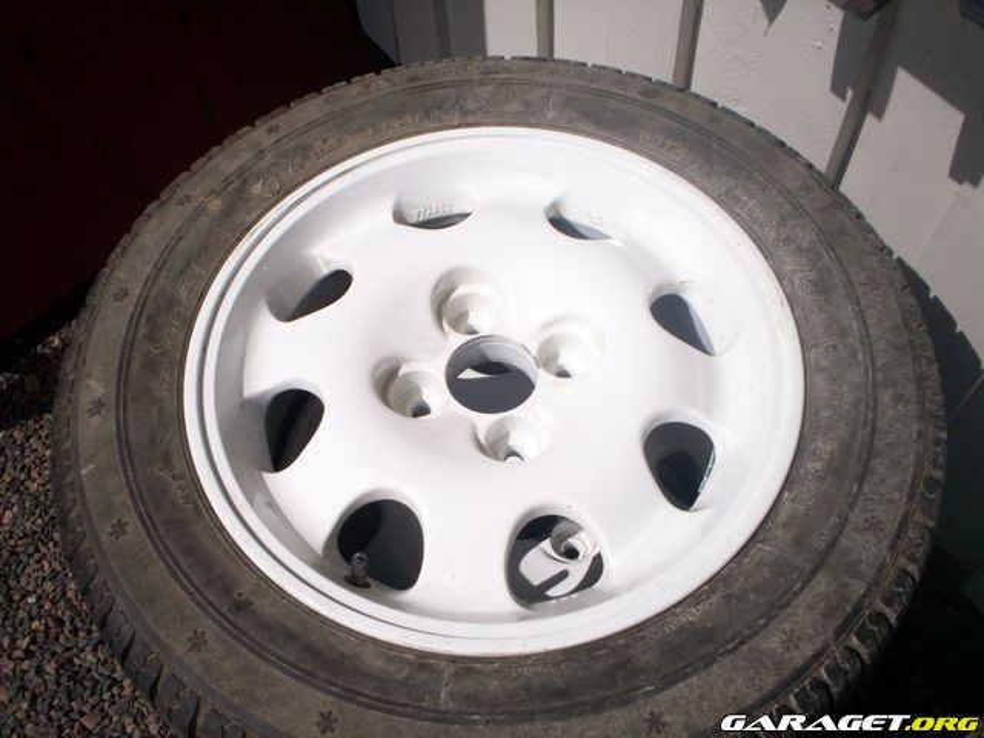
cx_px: 492
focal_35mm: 36
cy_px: 369
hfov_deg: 51.4
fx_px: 1023
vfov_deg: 39.7
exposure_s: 1/2000
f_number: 4.5
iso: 100
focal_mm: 6
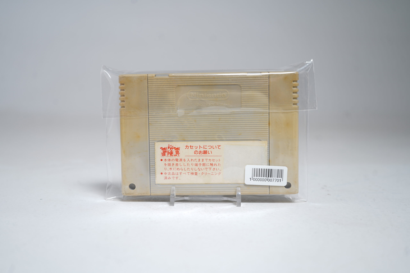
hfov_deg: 47.4
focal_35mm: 41
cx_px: 205
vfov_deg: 32.6
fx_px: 467
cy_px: 136
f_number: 5
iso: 64
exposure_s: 1/5
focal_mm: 41
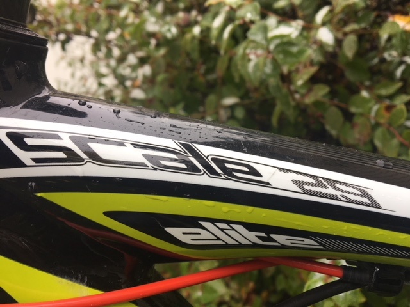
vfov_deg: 48.2
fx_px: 343
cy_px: 154
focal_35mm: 29
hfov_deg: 61.7
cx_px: 205
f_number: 2.2
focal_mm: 4.15
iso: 32
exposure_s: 1/120
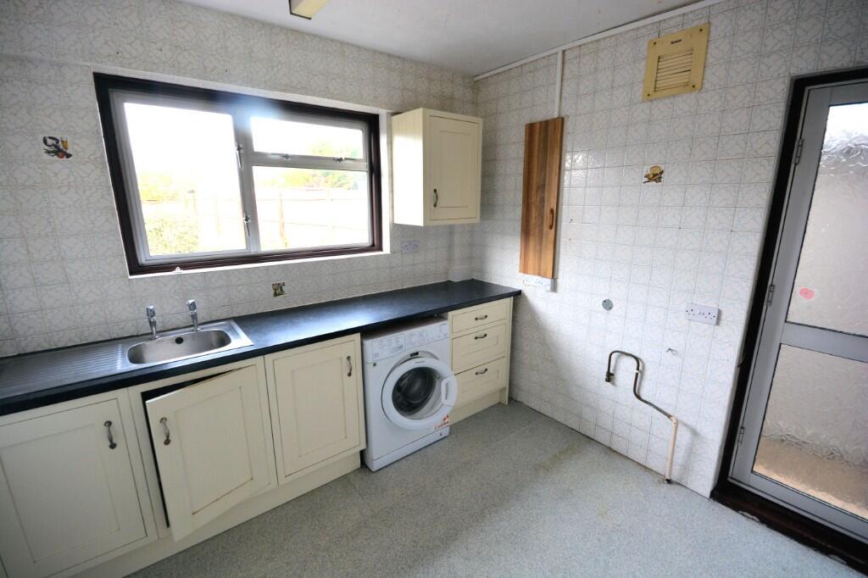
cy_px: 289
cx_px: 434
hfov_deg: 100.4
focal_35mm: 15
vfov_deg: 77.3
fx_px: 362
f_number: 8
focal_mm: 10
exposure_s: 1/20
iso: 400
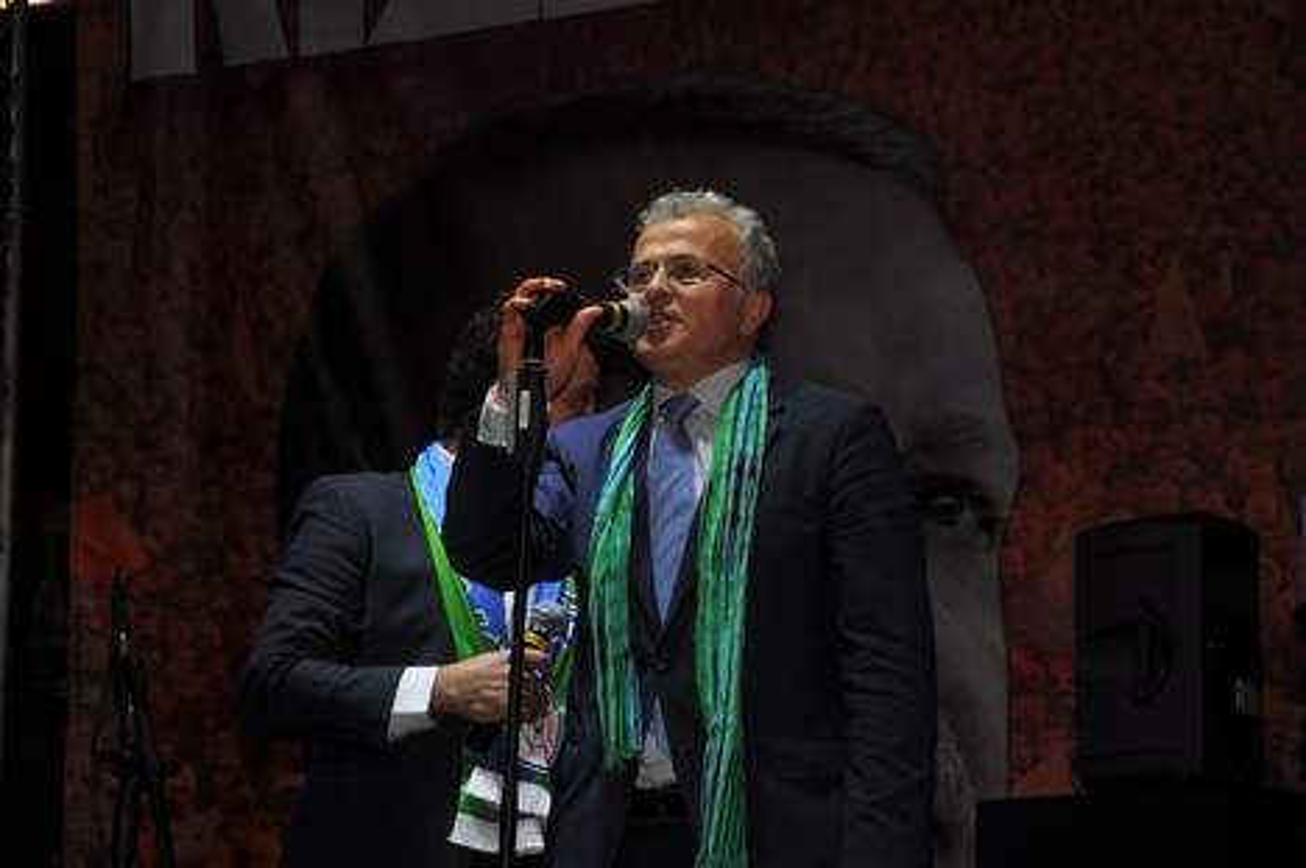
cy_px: 434
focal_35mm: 128
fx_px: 4620
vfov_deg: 10.7
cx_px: 653
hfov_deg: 16.1
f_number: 5.6
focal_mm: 85
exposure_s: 1/60
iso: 200
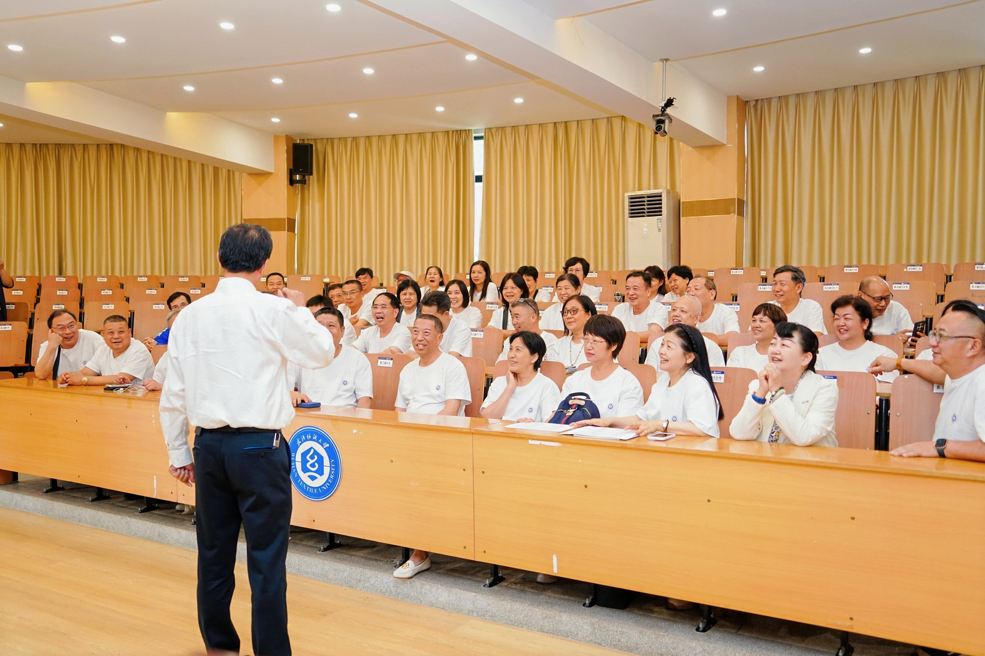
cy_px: 328
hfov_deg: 60.3
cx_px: 492
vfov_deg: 42.3
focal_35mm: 31
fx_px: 848
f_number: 3.2
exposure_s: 1/125
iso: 1250
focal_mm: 31
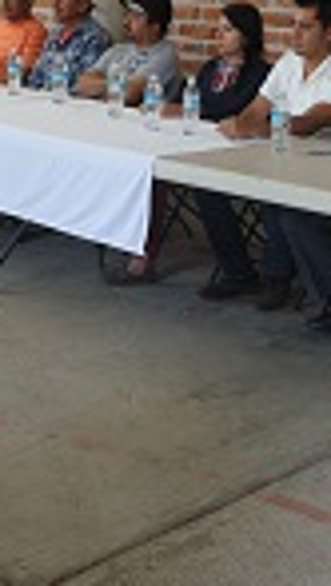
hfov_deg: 15.7
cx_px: 167
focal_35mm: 77
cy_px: 149
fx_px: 1198
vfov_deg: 27.1
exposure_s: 1/125
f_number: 3.5
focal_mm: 18
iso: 360
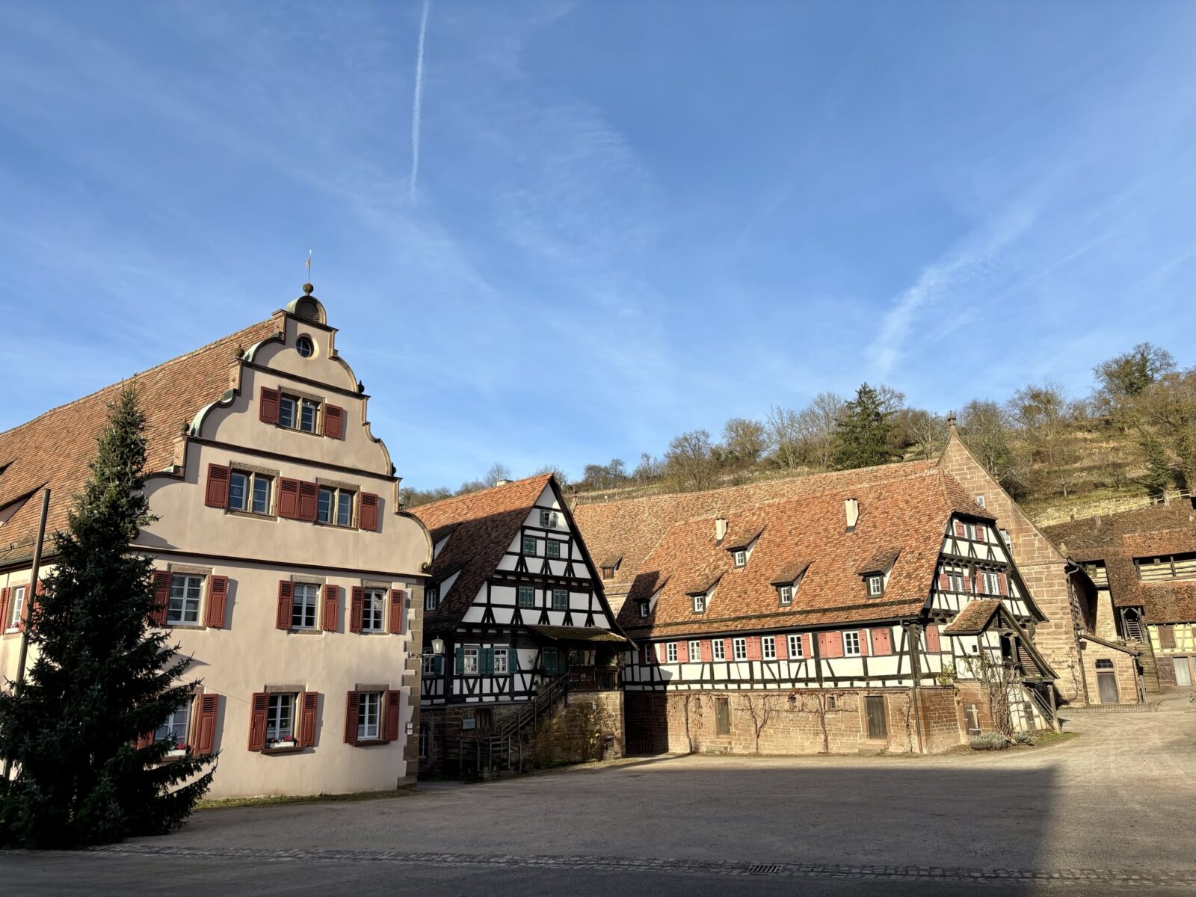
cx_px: 598
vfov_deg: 53.1
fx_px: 898
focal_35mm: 26
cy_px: 448
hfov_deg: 67.3
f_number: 1.6
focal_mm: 5.96
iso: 50
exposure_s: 1/2513
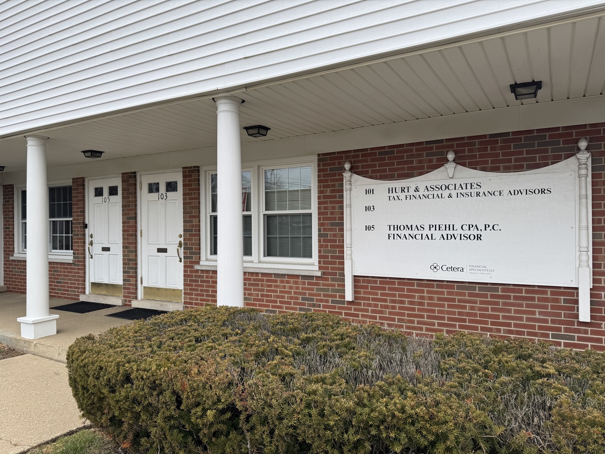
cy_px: 227
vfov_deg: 56.8
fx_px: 419
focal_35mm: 24
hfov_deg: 71.6
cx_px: 302
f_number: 1.78
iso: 80
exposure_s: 1/739
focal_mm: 6.76
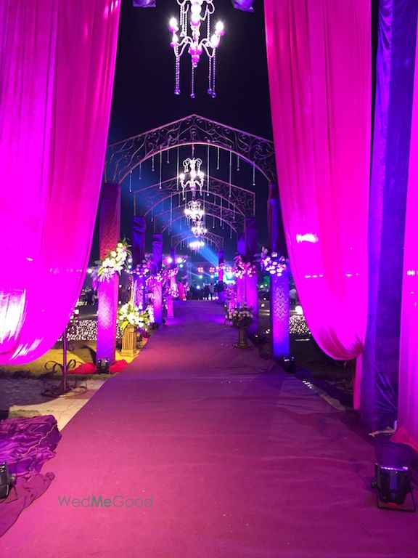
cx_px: 209
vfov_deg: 61.7
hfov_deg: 48.2
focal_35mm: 29
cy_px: 279
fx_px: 467
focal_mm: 4.15
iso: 250
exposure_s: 1/20
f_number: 2.2
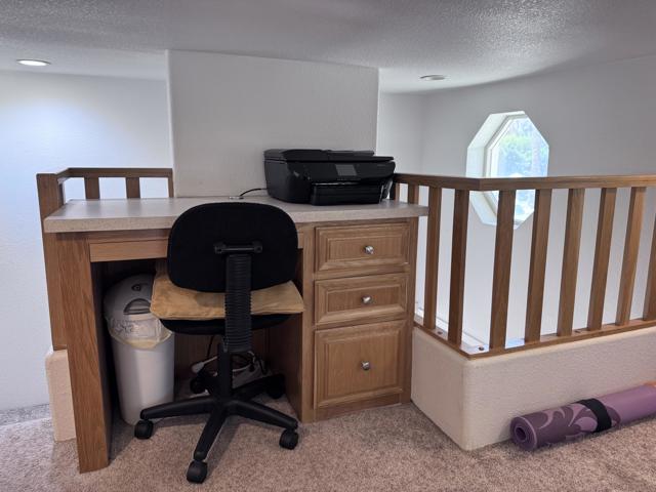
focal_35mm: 24
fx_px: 455
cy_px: 246
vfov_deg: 56.8
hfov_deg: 71.6
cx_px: 328
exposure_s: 1/120
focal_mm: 6.76
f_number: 1.78
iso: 200
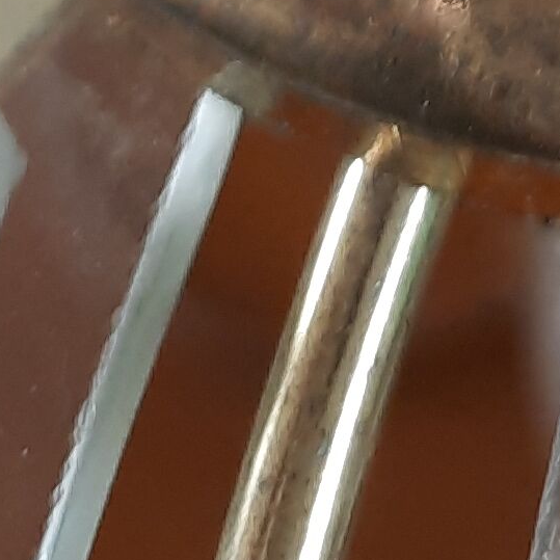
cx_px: 854
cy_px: -1279
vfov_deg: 8.4
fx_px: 3002
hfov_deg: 10.3
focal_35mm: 164
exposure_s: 1/50
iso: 160
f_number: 2
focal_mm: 4.6
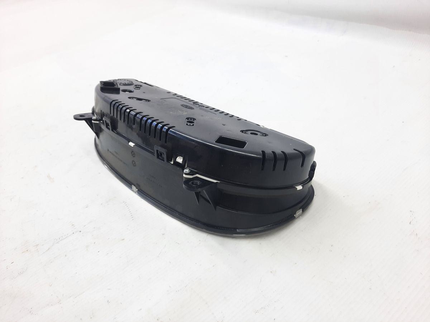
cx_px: 215
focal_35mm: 25
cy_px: 161
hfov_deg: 69.4
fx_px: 311
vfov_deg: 54.9
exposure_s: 1/50
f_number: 2
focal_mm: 4.6
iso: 80
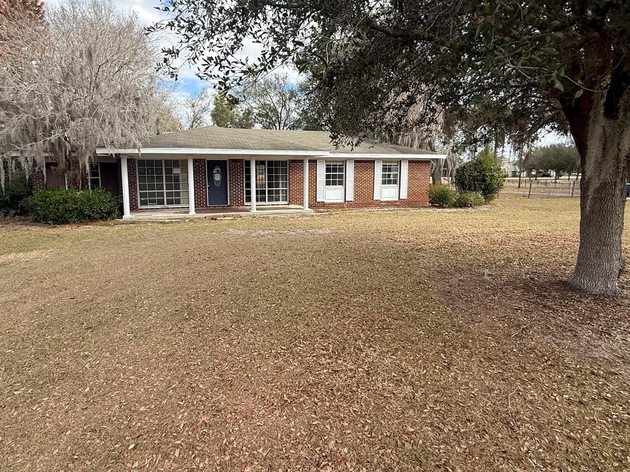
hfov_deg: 84.5
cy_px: 213
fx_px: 346
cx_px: 287
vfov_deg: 68.5
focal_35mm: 19
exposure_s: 1/799
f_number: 2.2
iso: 50
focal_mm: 2.22
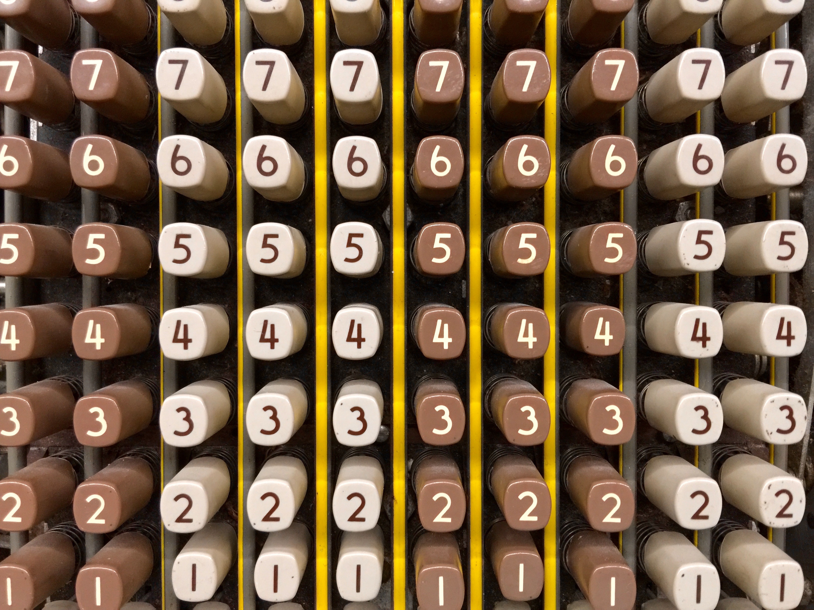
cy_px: 305
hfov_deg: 61.7
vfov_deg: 48.2
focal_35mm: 29
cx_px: 407
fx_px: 682
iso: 100
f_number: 2.2
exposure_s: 1/15
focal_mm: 4.15
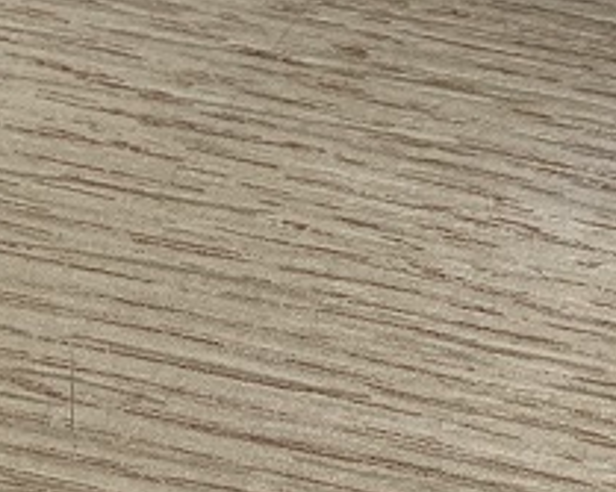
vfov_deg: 14.9
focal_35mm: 98
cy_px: -184
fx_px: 1786
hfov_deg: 19.3
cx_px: 523
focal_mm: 4.25
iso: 100
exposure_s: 1/64
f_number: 1.8
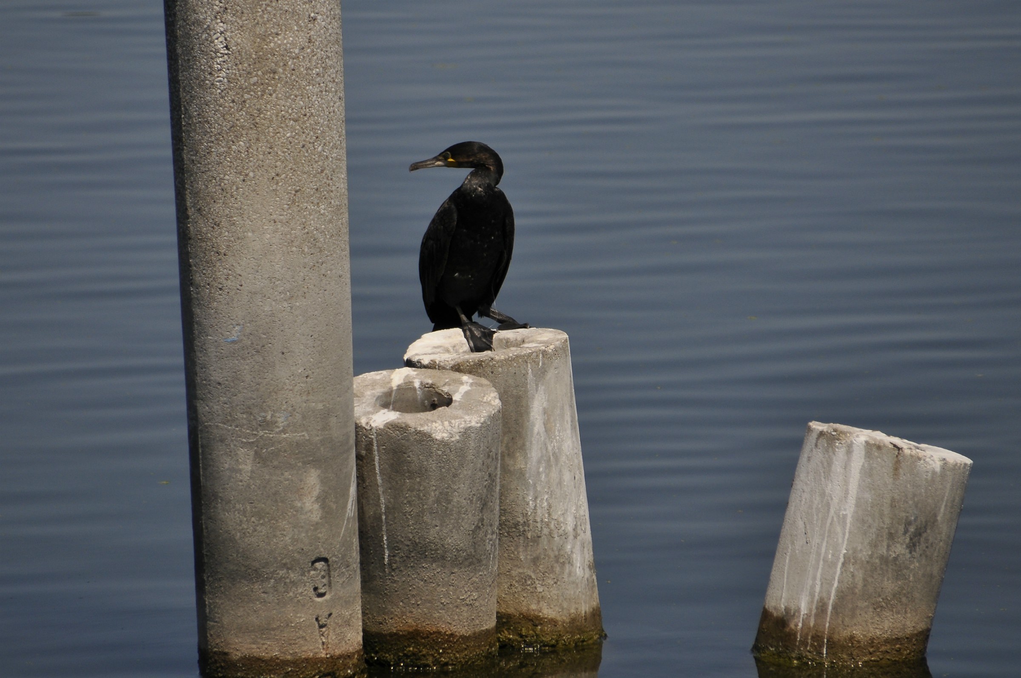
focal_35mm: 450
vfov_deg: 3.0
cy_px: 339
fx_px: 12747
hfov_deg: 4.6
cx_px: 510
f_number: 6.3
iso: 200
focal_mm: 300
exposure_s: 1/2000
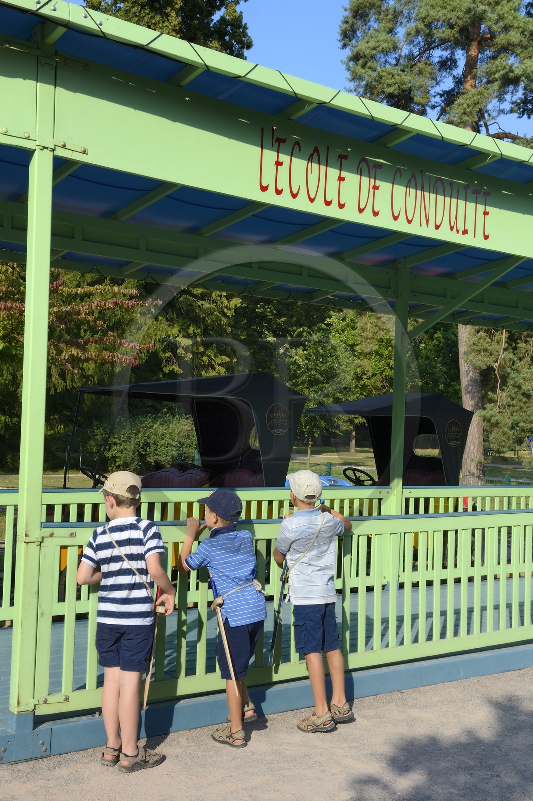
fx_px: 844
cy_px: 400
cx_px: 266
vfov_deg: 50.7
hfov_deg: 35.0
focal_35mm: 38
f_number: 16
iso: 200
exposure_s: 1/100
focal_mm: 38
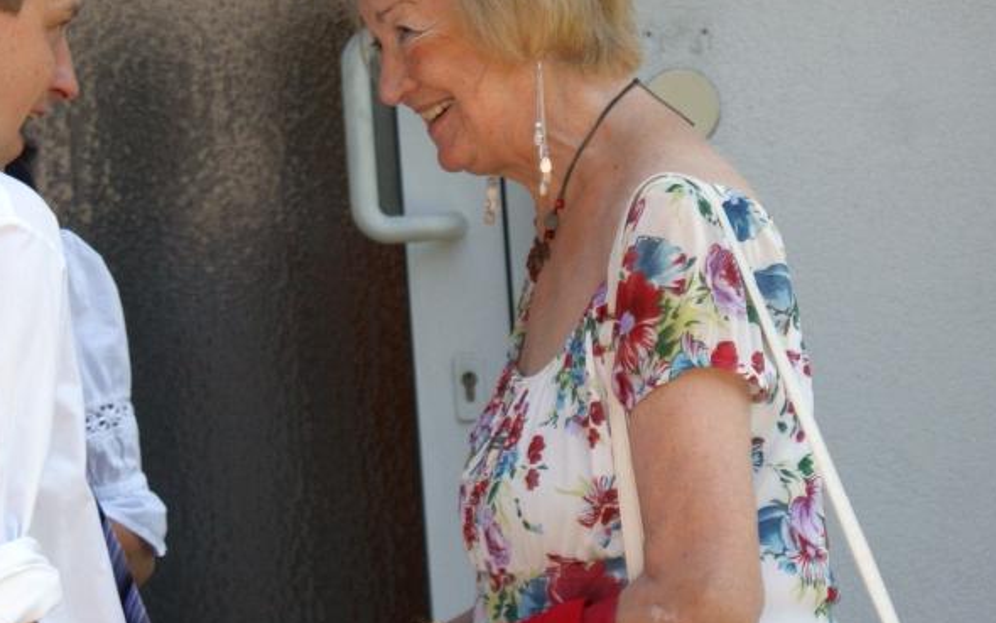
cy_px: 150
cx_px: -14
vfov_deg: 4.8
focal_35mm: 272
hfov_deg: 7.7
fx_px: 7385
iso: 100
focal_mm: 70
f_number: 7.1
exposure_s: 1/160
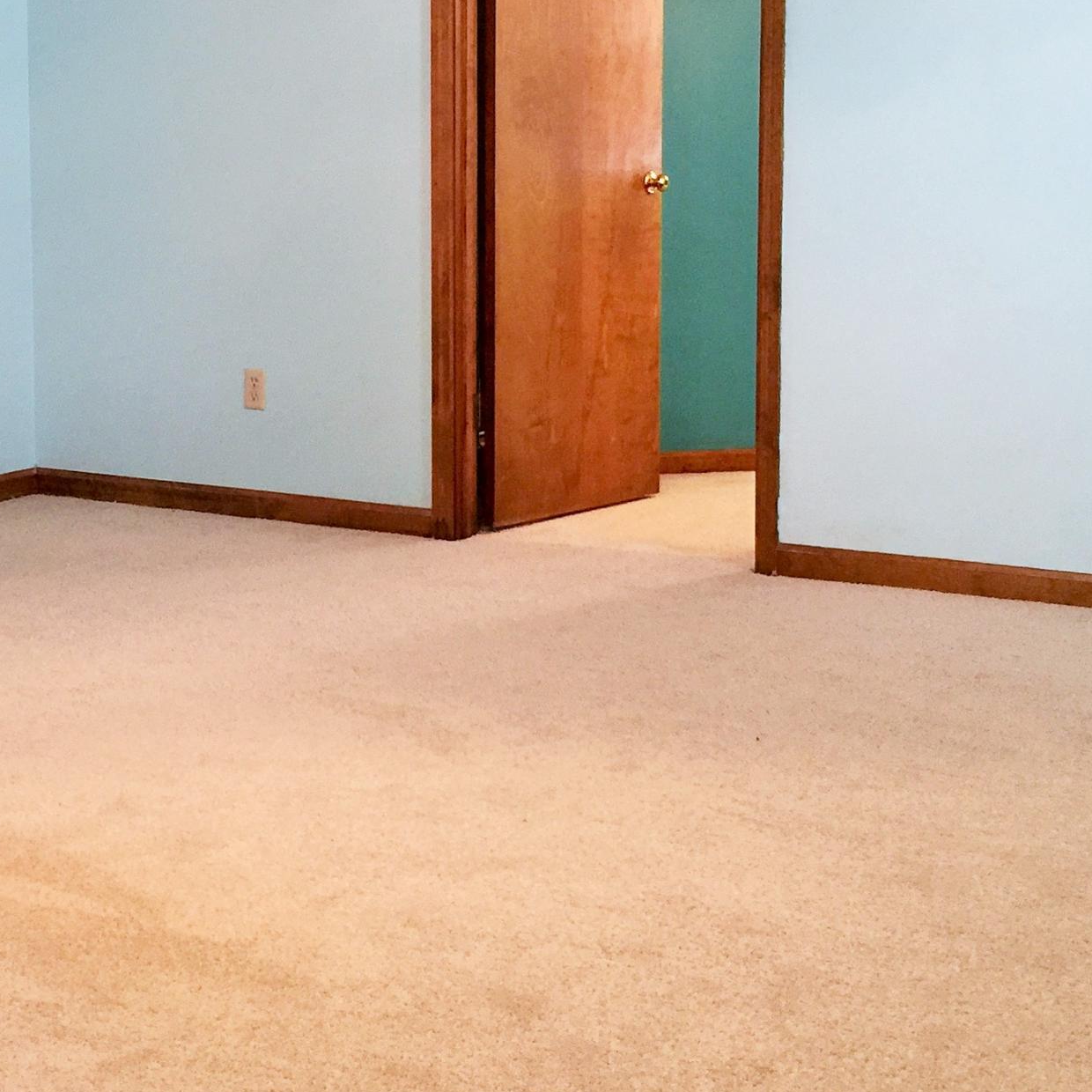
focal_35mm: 62
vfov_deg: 27.5
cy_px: 341
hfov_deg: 27.0
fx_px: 2213
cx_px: 180
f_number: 2.2
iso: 100
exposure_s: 1/15
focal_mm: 4.15
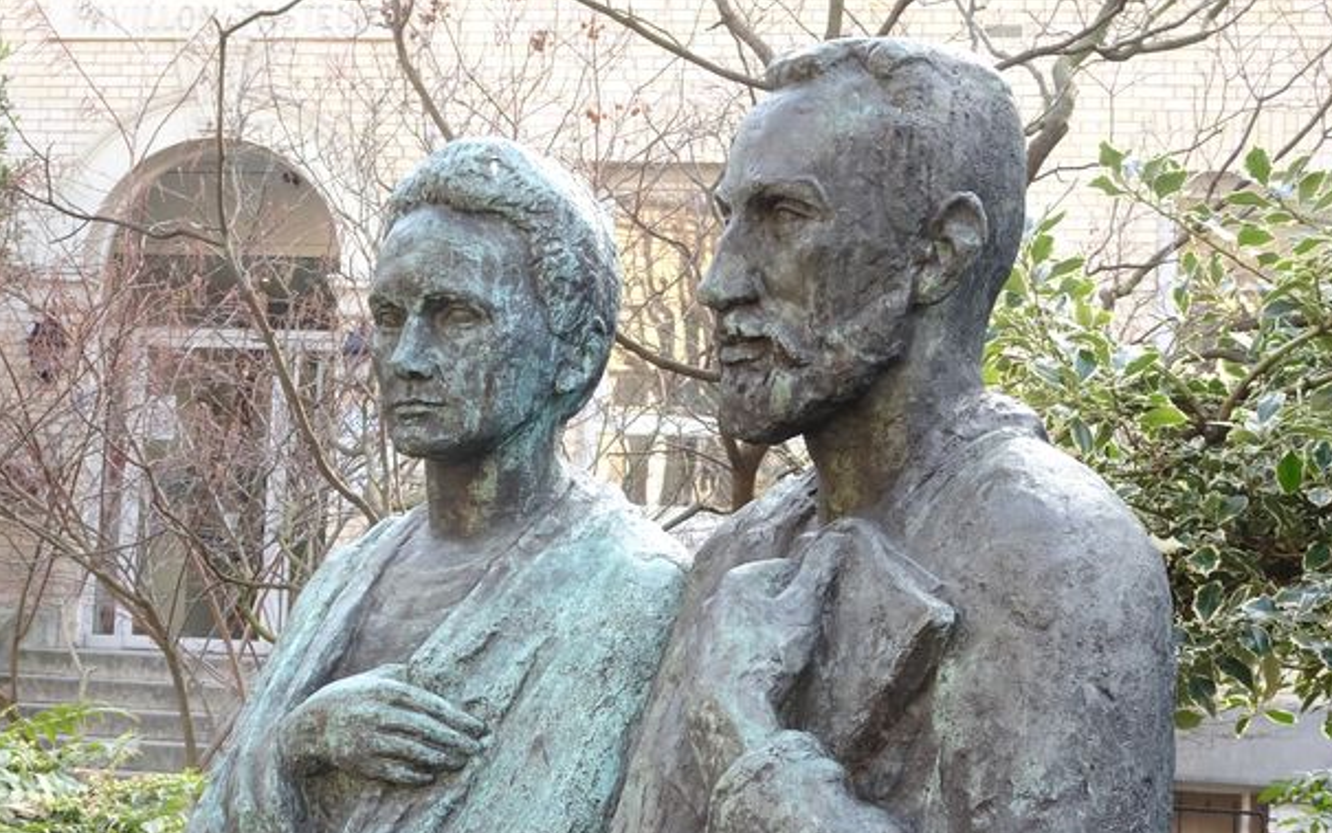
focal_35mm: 71
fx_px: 2578
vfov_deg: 18.3
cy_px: 551
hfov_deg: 29.0
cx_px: 655
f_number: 4.5
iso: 200
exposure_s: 1/60
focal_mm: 9.87
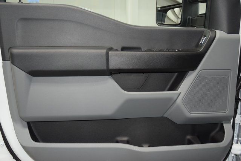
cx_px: 120
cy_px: 80
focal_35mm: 36
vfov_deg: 36.9
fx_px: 241
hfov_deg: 53.1
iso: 1100
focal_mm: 24
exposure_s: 1/60
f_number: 3.8
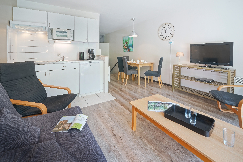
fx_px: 94
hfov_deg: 104.3
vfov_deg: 81.2
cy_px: 81
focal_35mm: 14
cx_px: 122
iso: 640
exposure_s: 1/1.43
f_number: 11
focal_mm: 14
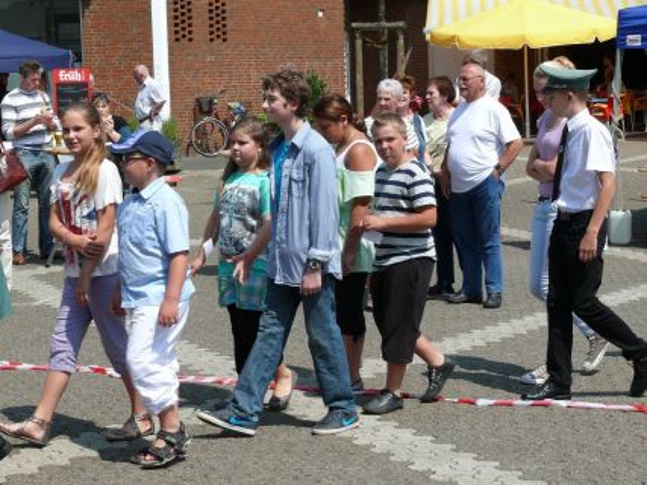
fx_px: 1607
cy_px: 242
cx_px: 324
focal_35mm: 86
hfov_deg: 22.8
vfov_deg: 17.2
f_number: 6.3
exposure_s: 1/500
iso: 100
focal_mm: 18.2
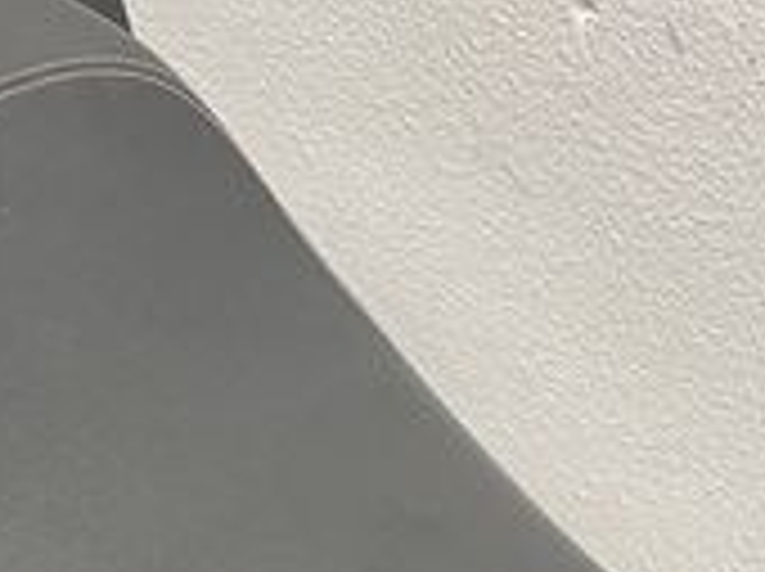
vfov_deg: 14.7
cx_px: 117
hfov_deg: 19.8
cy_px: 640
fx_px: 2163
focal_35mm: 98
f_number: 1.6
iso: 125
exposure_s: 1/50
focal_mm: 5.1
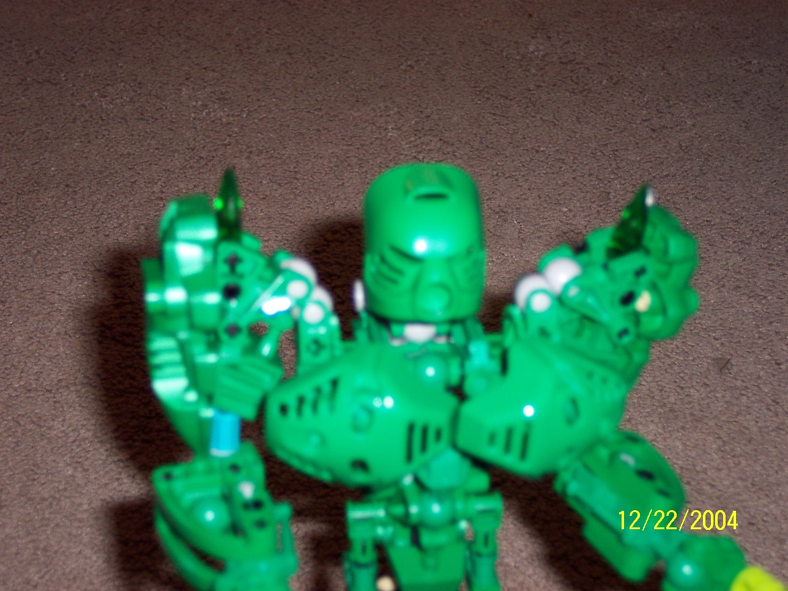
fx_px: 1730
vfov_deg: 19.4
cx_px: 394
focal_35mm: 76
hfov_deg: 25.7
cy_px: 296
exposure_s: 1/45
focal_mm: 16
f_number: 3.8
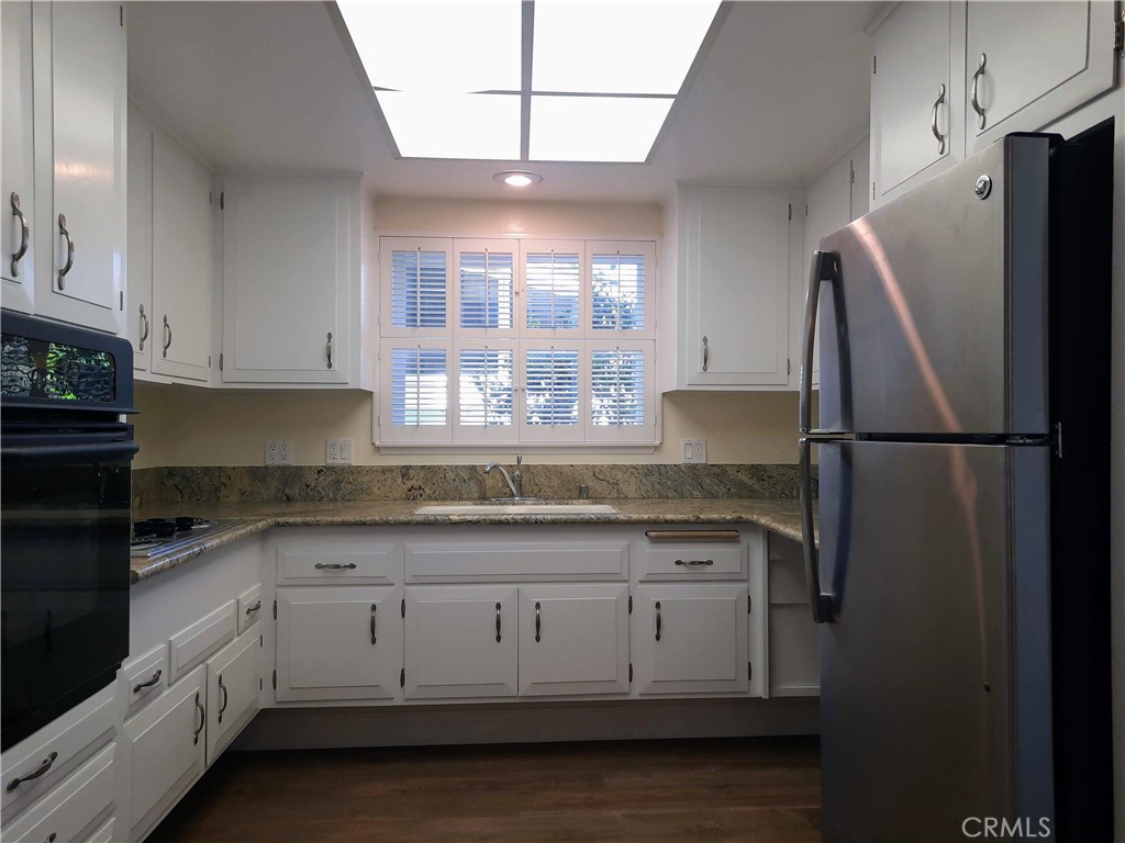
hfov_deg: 69.4
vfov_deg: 54.9
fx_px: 812
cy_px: 422
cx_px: 562
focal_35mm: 25
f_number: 2
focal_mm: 4.6
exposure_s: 1/60
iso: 250
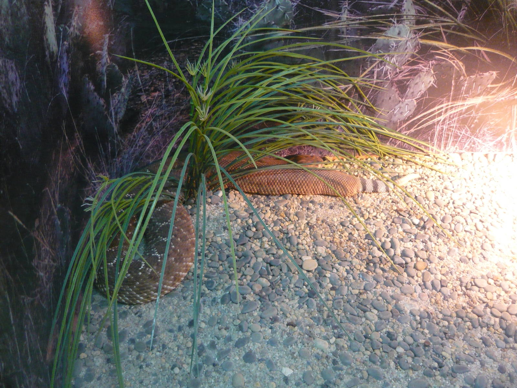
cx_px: 258
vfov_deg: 42.9
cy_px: 194
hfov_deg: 55.4
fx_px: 493
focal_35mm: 33
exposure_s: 1/15
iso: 400
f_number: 2.8
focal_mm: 5.5
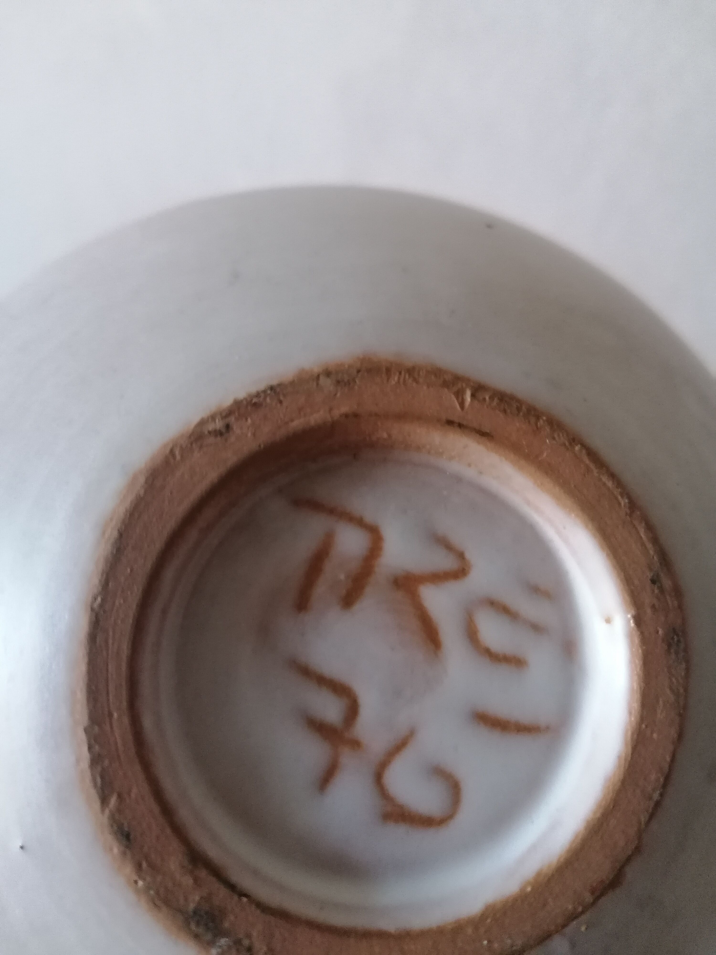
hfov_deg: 51.4
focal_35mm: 27
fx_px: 745
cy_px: 478
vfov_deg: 65.3
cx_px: 358
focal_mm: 4.75
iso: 1000
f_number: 1.8
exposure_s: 1/16.7
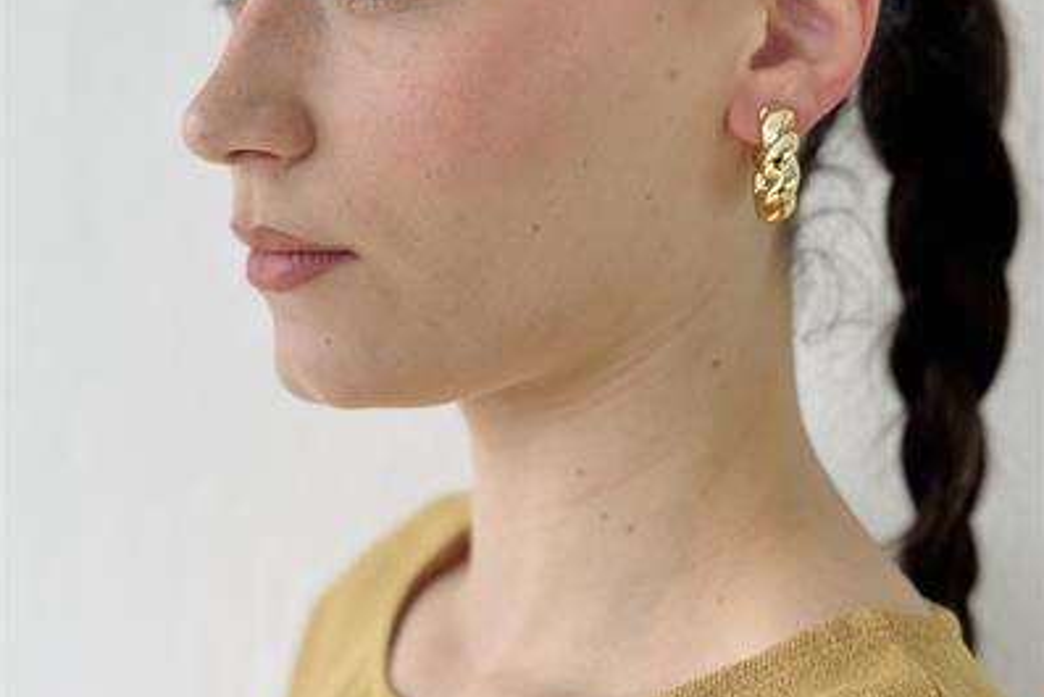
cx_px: 523
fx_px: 1944
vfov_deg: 20.0
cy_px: 80
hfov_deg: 30.1
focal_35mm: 67
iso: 64
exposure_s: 1/370
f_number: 1.78
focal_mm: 6.76
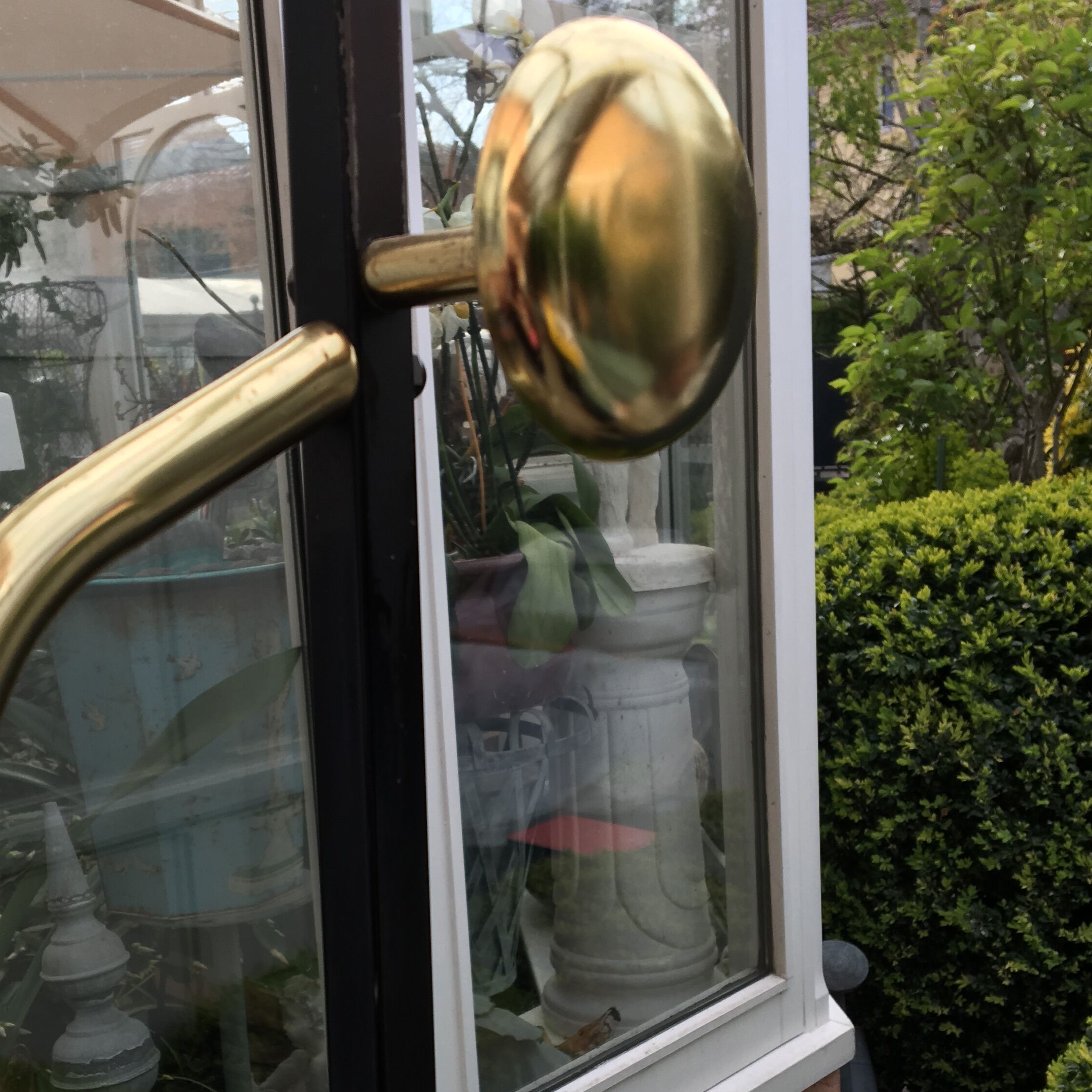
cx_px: 445
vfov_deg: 36.3
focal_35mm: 46
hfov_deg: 36.7
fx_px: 1642
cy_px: 752
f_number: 2.2
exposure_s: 1/394
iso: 25
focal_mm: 4.15
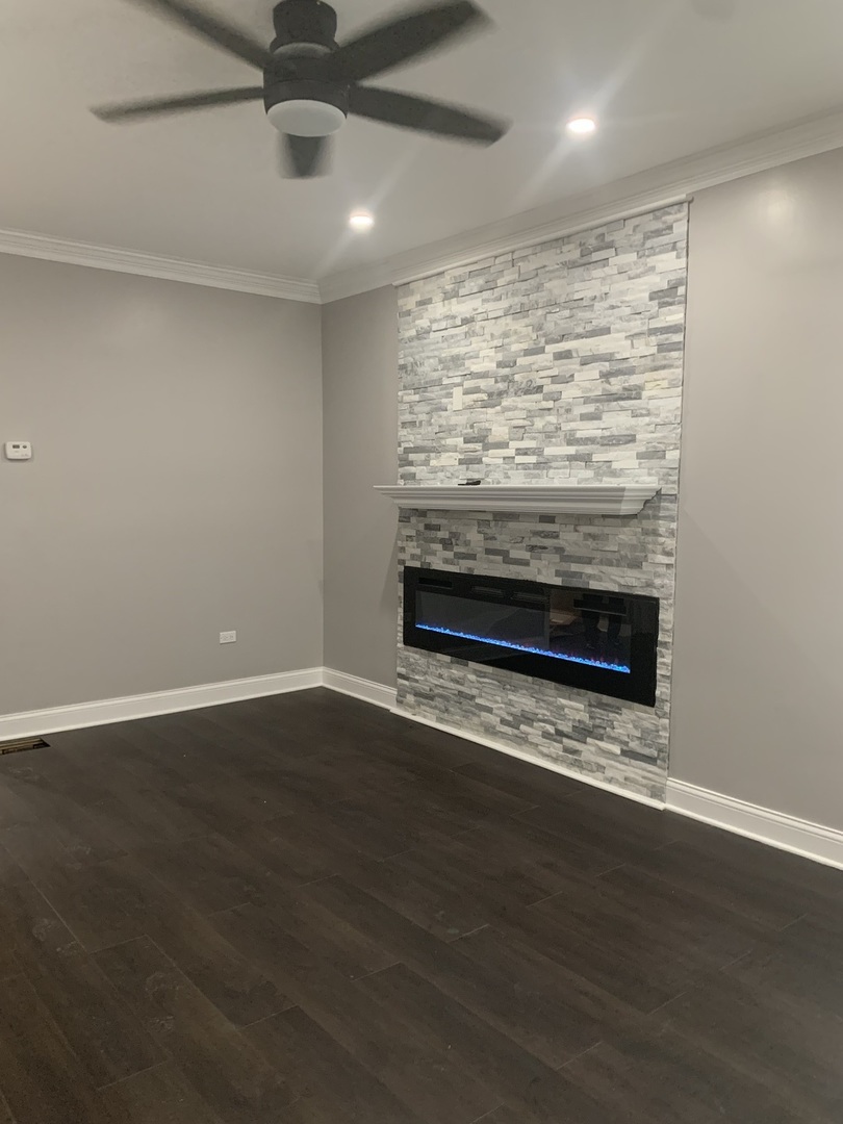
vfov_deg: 67.3
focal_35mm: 26
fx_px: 844
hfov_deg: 53.1
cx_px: 422
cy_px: 562
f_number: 1.8
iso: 400
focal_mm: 4.25
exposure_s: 1/40
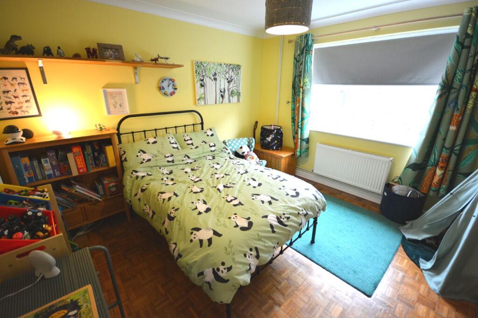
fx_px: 199
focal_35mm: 15
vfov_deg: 77.3
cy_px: 159
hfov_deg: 100.4
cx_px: 239
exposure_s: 1/60
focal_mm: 10
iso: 800
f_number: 4
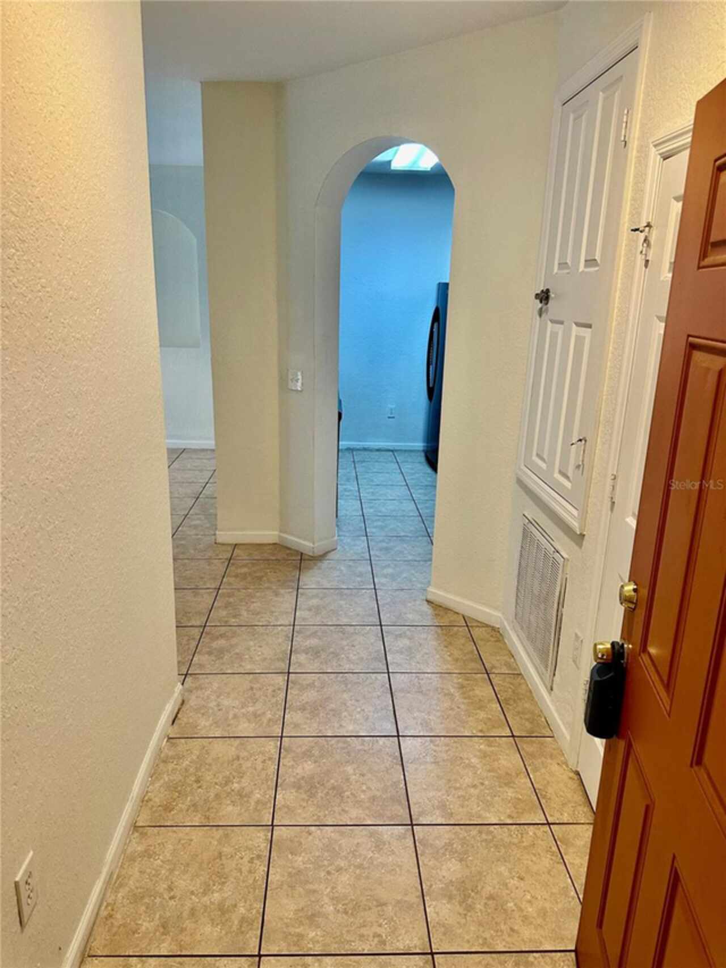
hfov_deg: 56.8
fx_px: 671
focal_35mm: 24
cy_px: 484
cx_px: 363
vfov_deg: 71.6
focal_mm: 6.86
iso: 200
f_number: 1.78
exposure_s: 1/60
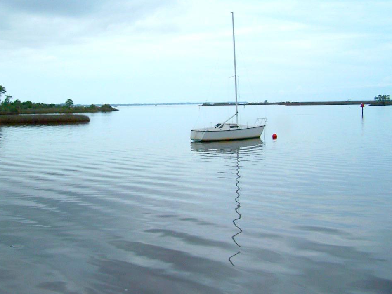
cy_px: 111
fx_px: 544
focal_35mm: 48
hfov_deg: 39.4
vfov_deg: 30.2
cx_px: 149
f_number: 2.8
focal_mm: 6.3
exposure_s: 1/350
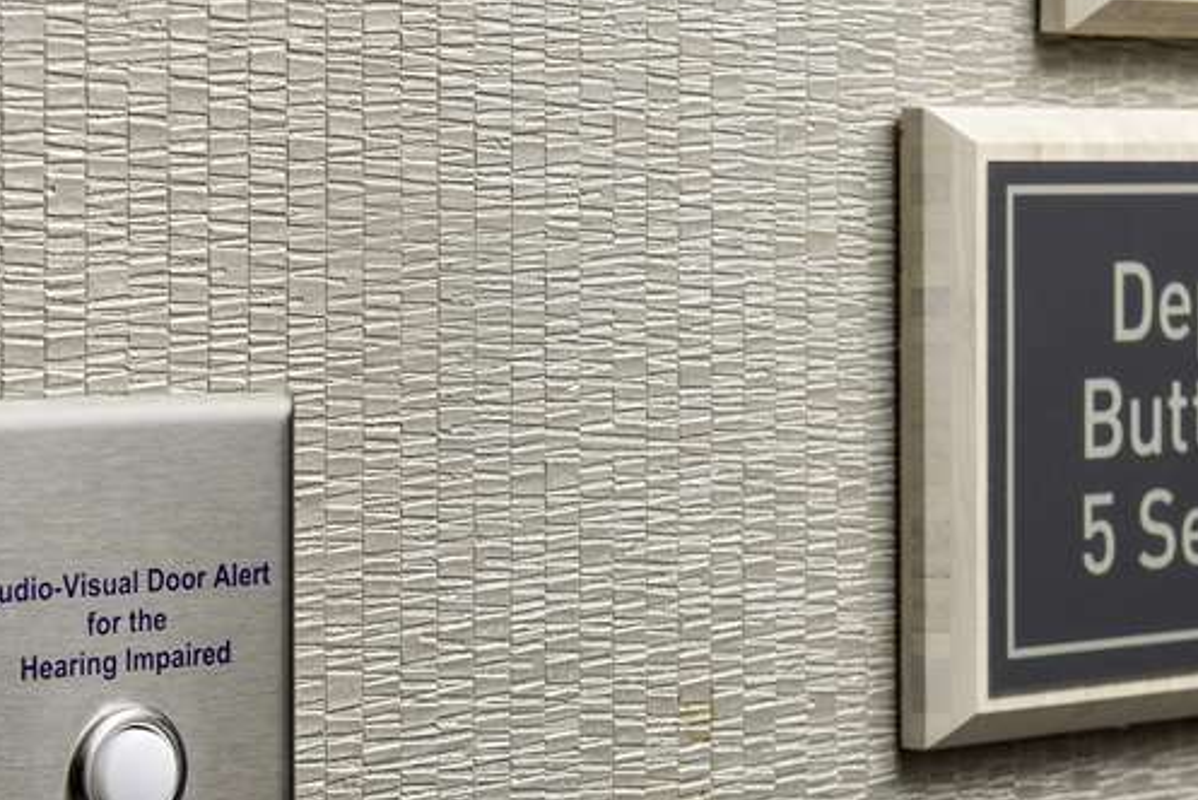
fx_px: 4795
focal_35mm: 144
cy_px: 667
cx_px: 640
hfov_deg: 14.2
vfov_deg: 9.5
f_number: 11
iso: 400
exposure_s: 1/250
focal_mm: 70
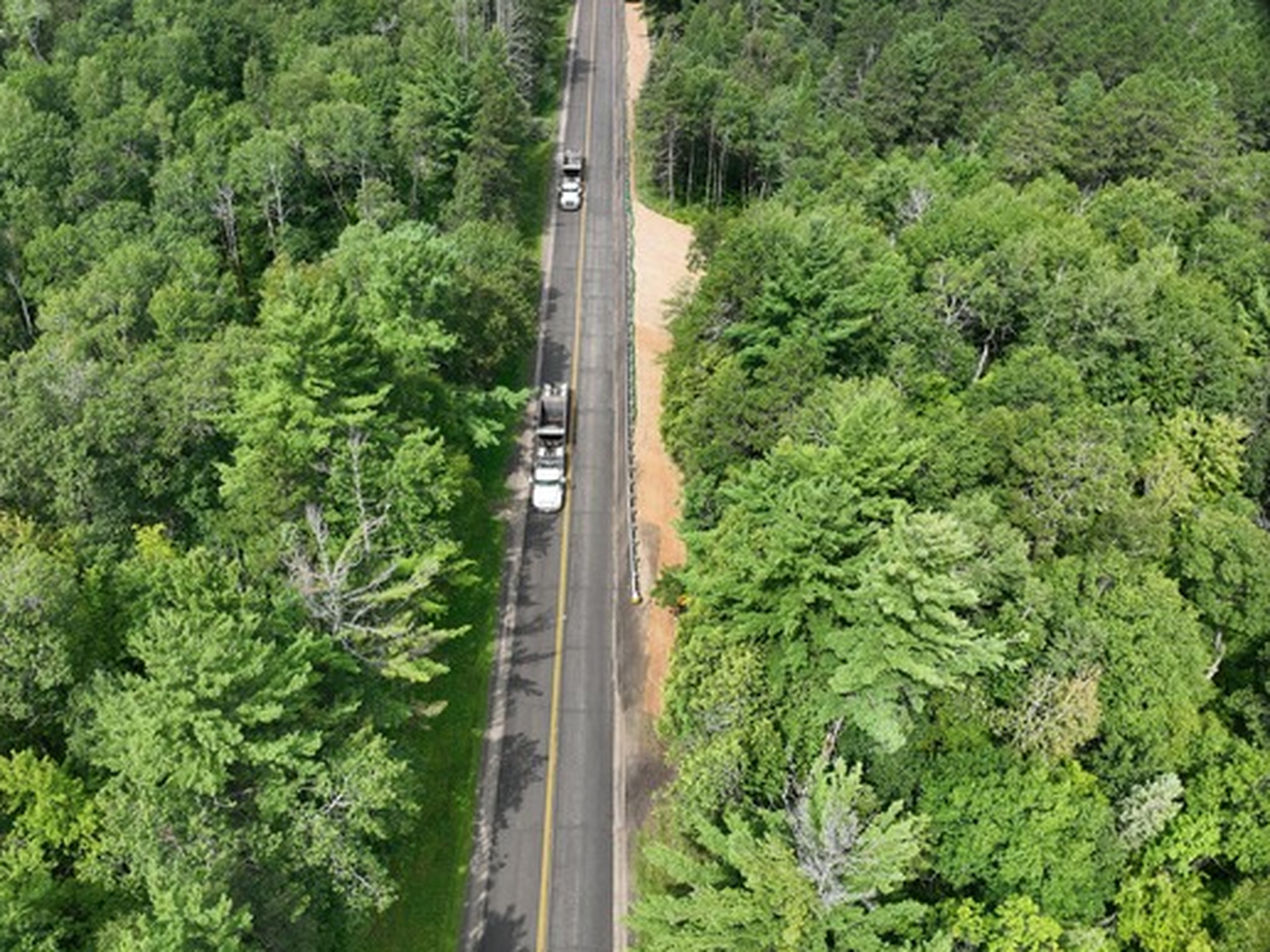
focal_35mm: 26
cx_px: 585
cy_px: 498
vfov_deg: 53.0
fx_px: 954
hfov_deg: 67.2
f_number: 2.8
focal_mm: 12.29
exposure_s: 1/1250
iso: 110
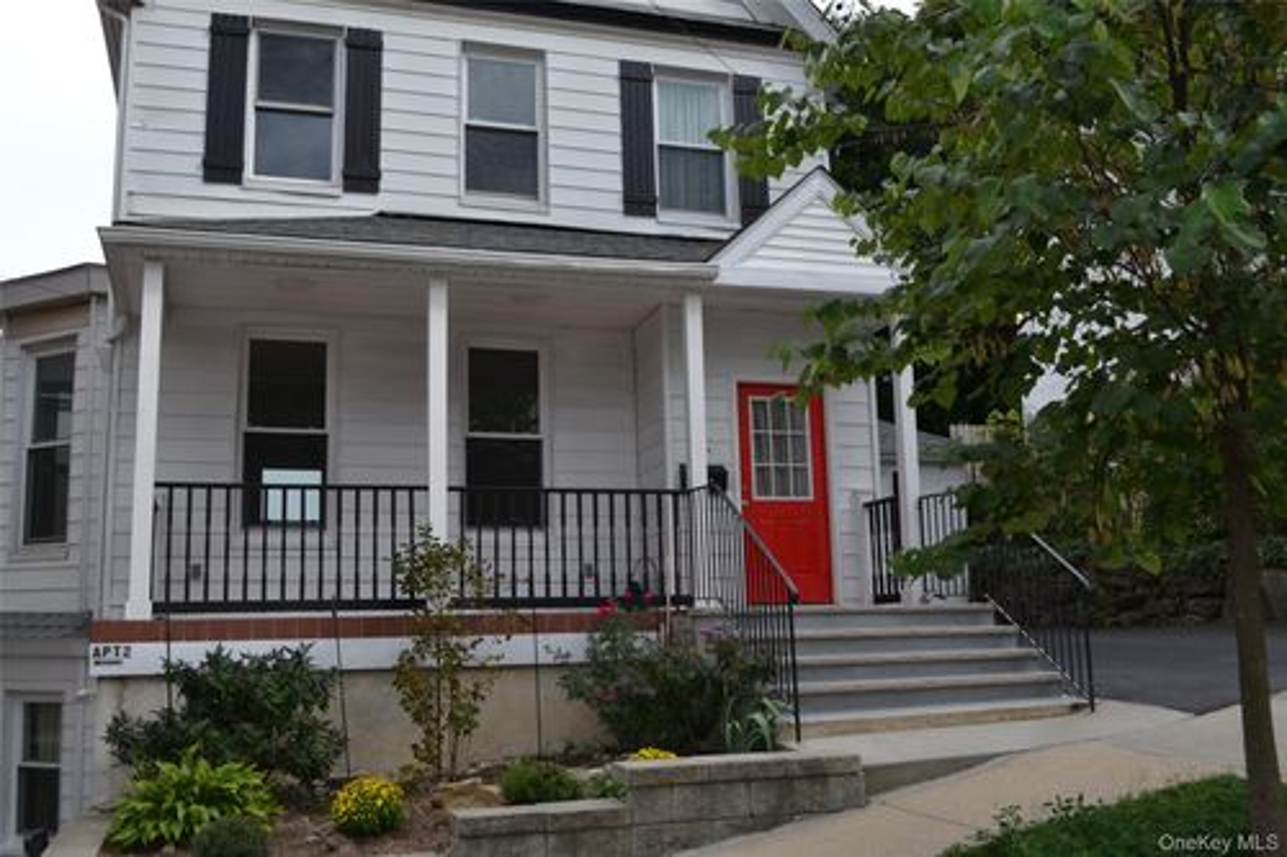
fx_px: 1179
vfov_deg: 39.9
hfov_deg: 57.2
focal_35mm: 33
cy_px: 428
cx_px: 644
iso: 100
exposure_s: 1/160
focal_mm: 22
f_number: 6.3
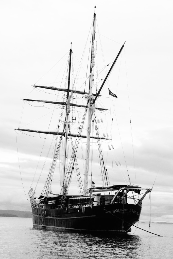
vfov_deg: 29.9
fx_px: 487
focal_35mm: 68
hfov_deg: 20.1
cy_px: 130
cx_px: 86
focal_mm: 45
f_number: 9
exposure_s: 1/640
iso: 1600
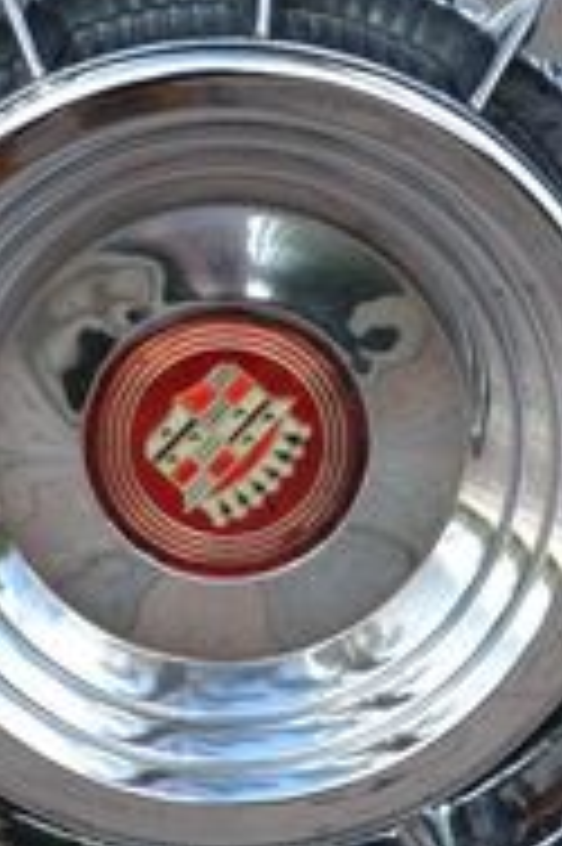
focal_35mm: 143
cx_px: 279
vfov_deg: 14.3
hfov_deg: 9.6
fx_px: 3355
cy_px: 326
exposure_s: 1/100
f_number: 6.3
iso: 100
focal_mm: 28
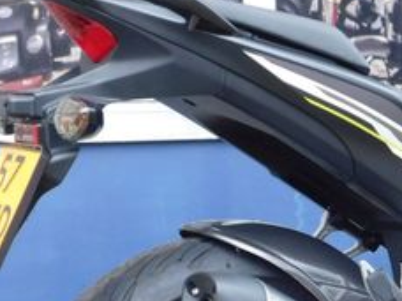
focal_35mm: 101
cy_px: 259
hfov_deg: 18.7
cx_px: 436
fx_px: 1173
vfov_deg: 14.5
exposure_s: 1/30
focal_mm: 6.3
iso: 125
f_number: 3.5
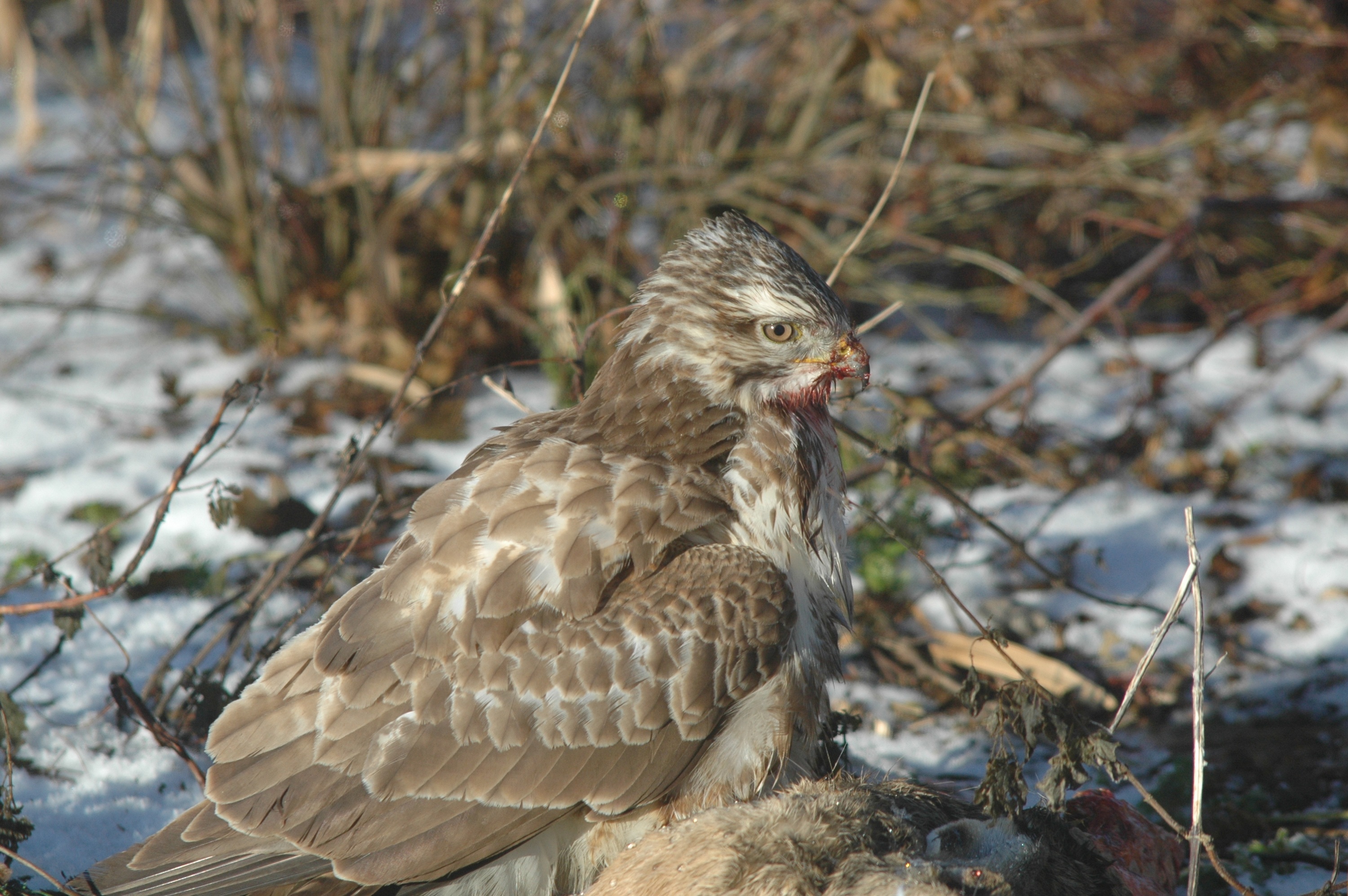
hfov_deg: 6.5
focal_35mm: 315
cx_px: 674
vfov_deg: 4.4
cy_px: 448
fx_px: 11783
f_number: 4.5
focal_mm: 210
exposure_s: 1/1250
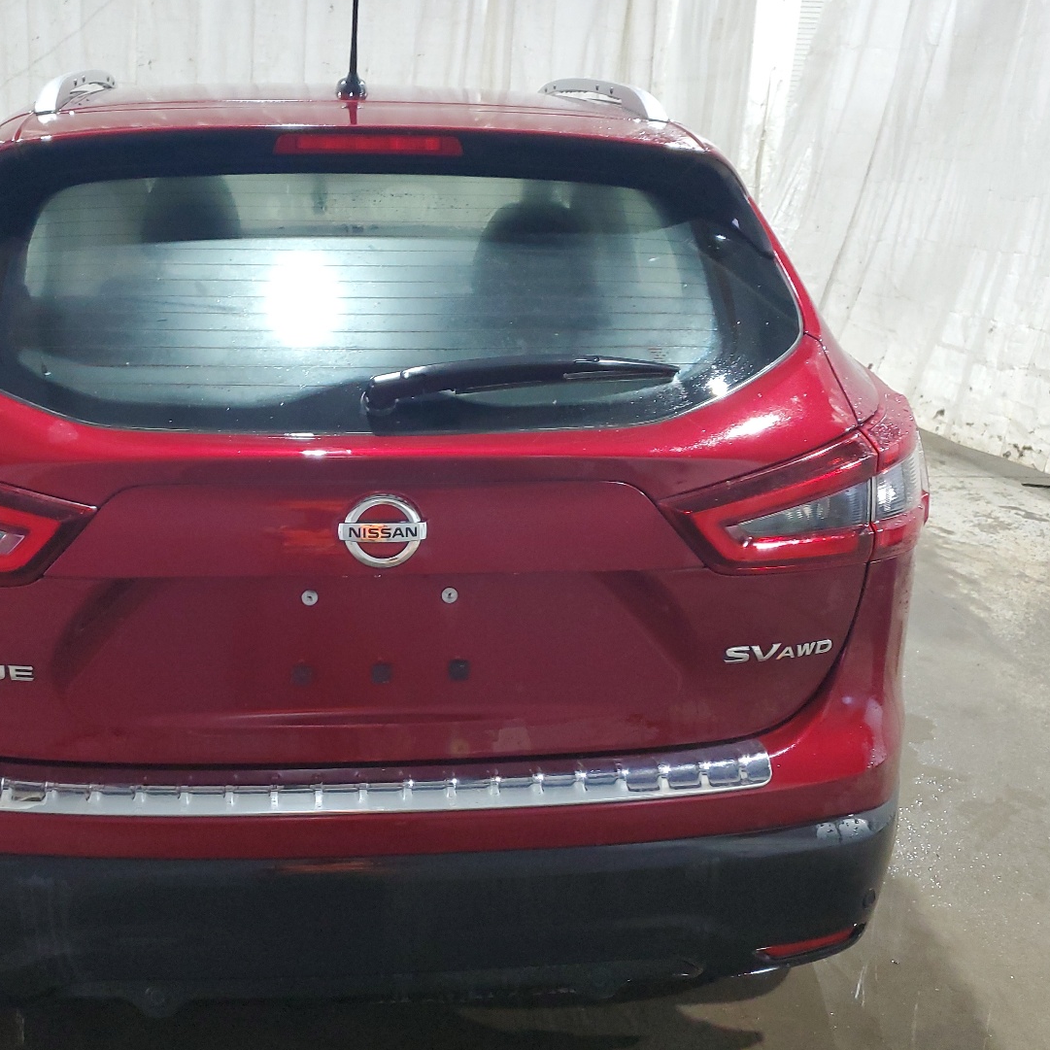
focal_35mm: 34
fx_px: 1167
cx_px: 381
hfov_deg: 47.9
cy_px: 512
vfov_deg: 48.4
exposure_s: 1/60.2
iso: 272
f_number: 1.5
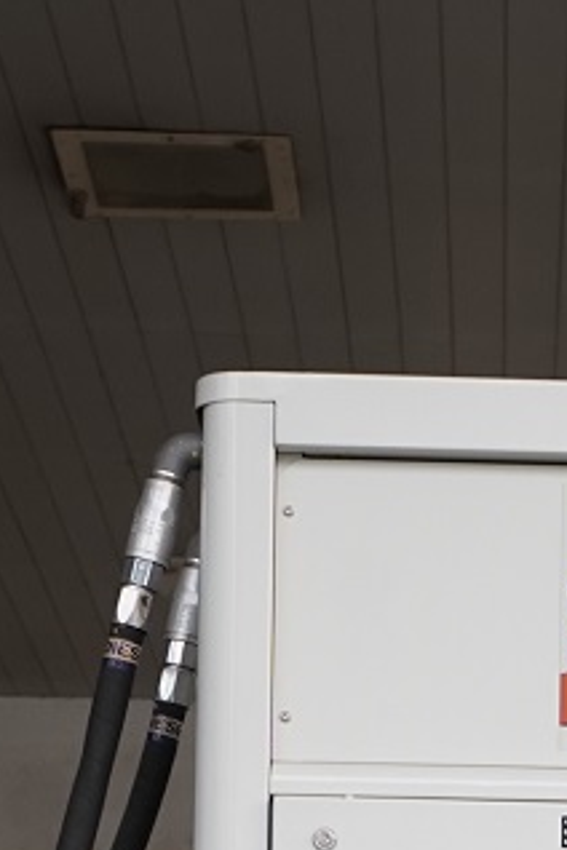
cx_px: 789
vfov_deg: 12.1
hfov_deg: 8.4
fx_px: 3803
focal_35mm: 161
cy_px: 1342
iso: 1000
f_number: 5.6
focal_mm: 31
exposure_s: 1/60
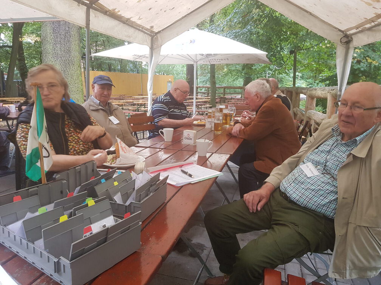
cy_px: 142
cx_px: 190
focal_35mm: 26
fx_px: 286
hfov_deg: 67.3
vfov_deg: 53.1
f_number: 1.7
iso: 125
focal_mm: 4.2
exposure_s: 1/50
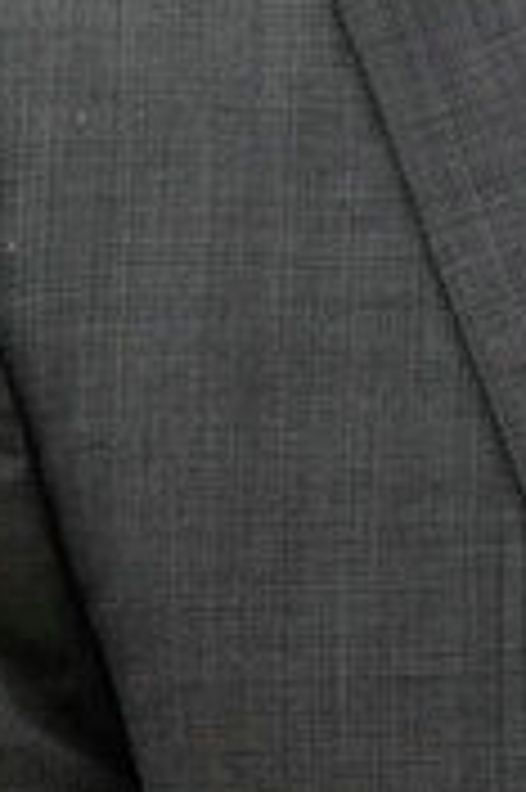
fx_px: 9332
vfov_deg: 4.8
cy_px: -324
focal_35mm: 425
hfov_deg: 3.2
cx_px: 1034
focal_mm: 55
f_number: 4
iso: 500
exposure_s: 1/125
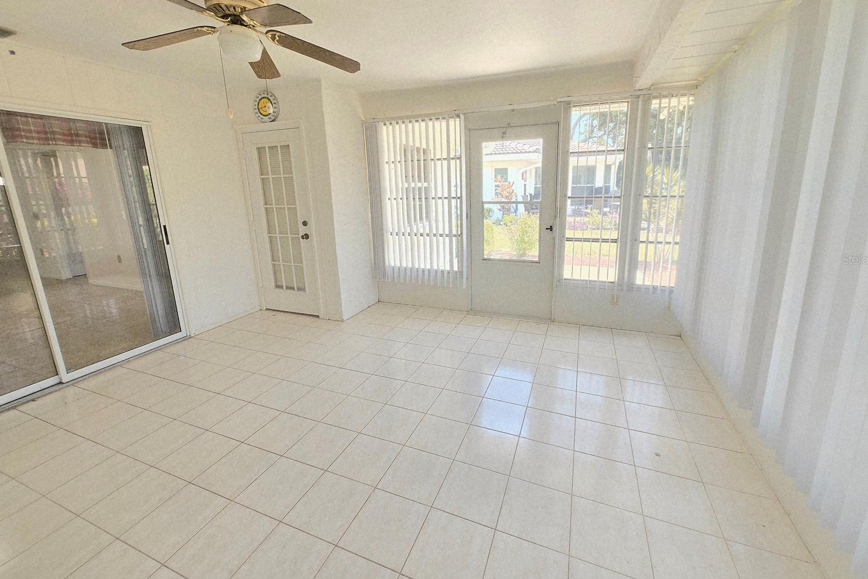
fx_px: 338
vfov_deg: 80.9
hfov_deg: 104.2
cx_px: 446
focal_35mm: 14
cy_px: 259
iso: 40
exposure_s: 1/60.2
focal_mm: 1.7
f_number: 2.2
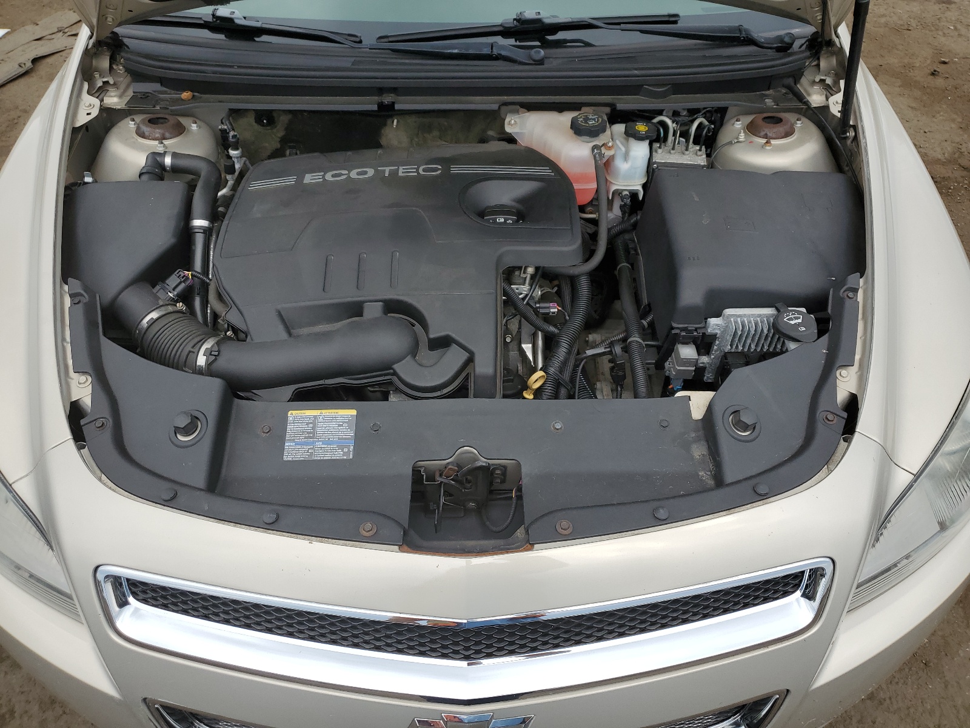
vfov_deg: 53.1
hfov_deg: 67.3
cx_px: 485
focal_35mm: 26
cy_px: 364
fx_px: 729
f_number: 1.5
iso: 50
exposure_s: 1/1000
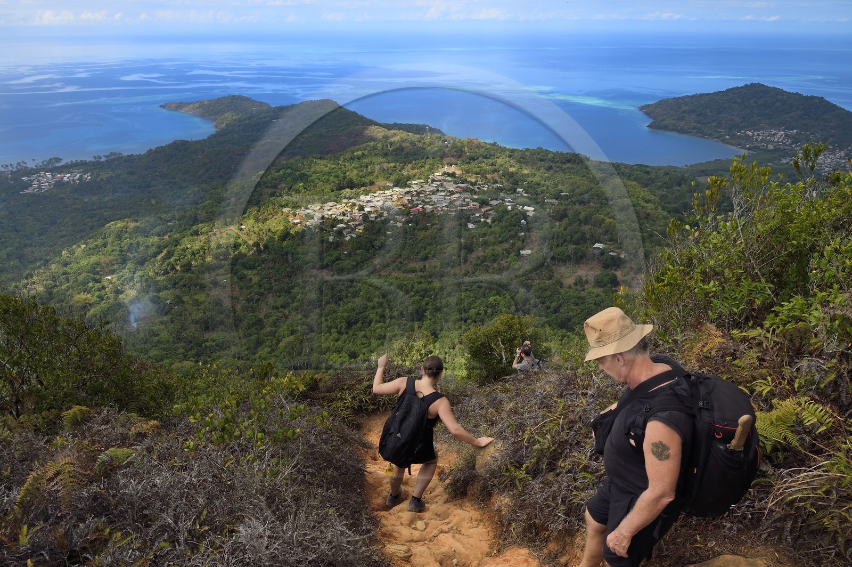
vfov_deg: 53.1
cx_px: 426
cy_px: 284
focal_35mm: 24
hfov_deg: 73.8
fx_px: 568
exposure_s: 1/160
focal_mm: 24
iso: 200
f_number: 13
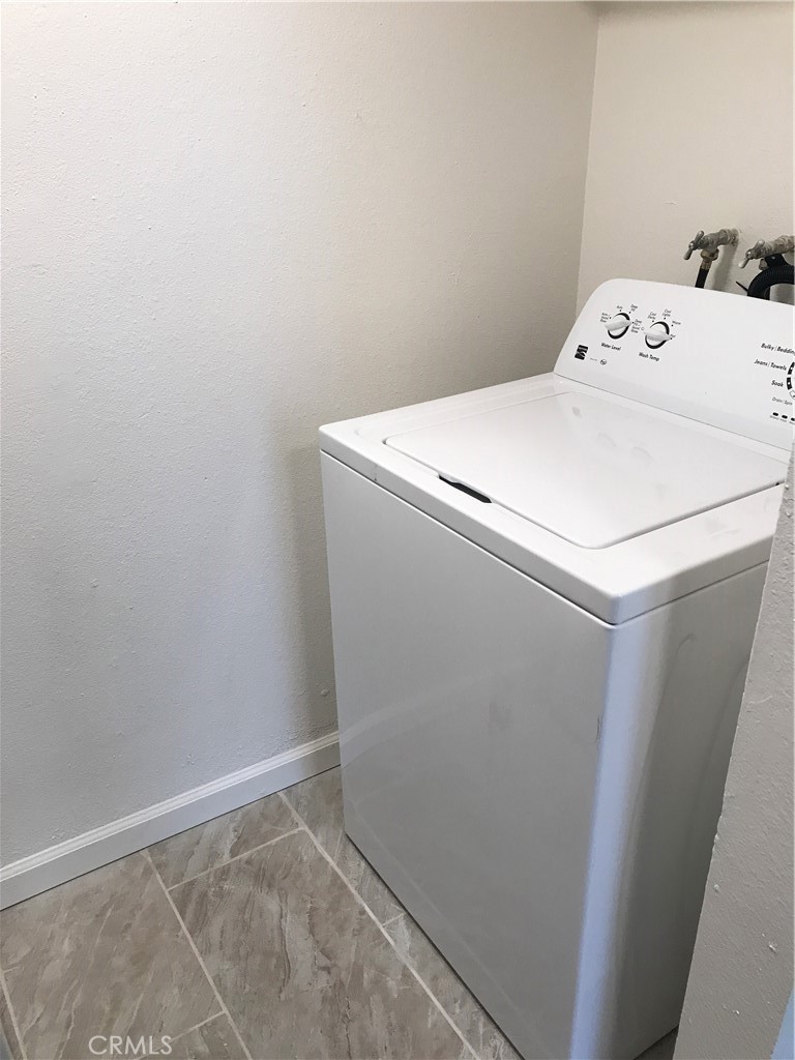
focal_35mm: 28
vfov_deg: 63.4
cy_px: 530
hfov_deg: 49.7
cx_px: 398
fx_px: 857
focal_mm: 3.99
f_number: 1.8
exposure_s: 1/40
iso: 25
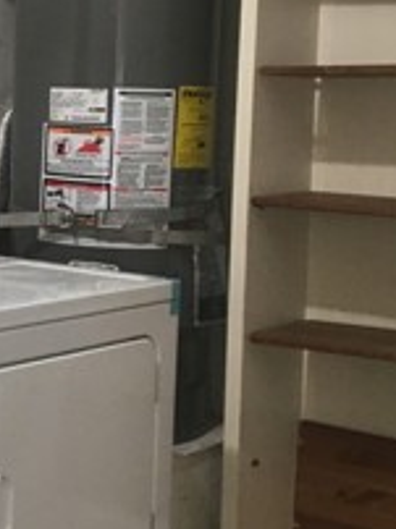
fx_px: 1406
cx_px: -131
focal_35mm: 92
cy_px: 186
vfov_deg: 21.3
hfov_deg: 15.2
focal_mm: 4.15
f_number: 2.2
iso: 80
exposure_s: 1/30
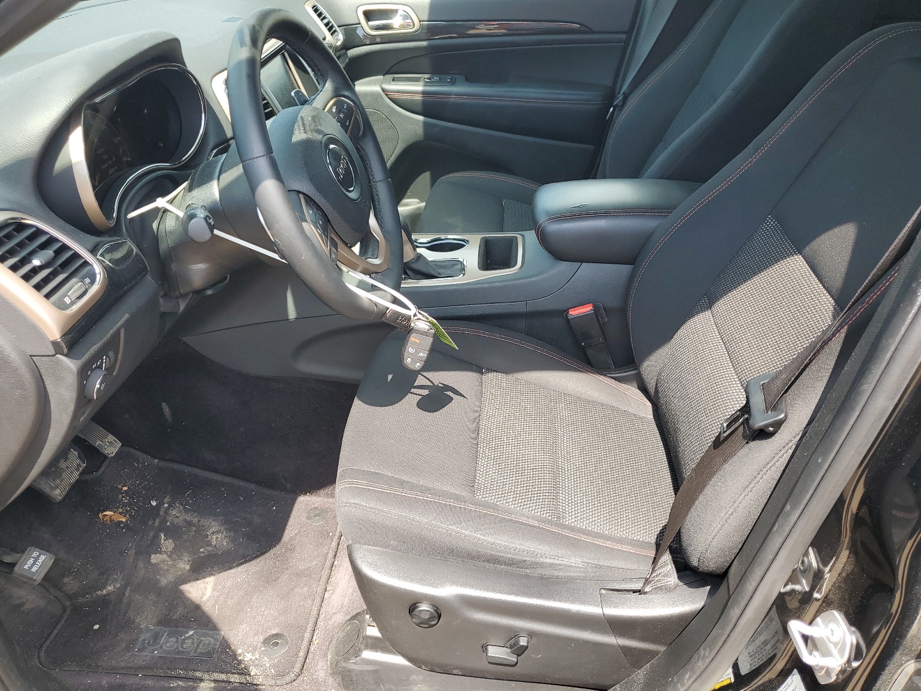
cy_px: 356
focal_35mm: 27
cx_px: 457
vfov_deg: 51.4
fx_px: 718
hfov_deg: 65.3
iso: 50
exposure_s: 1/357
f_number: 1.5
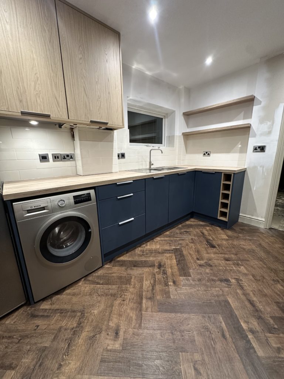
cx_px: 142
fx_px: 153
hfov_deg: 85.7
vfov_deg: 102.1
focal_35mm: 14
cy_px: 190
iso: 250
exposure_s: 1/50
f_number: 2.2
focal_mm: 2.22
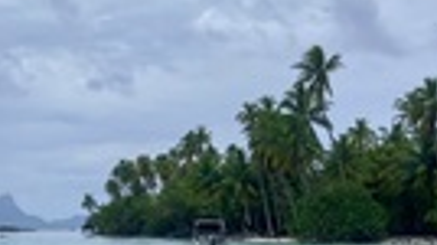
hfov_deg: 22.0
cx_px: -62
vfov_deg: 13.2
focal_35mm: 91
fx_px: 1053
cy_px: 196
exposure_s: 1/1279
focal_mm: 3.99
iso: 32
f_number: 1.8
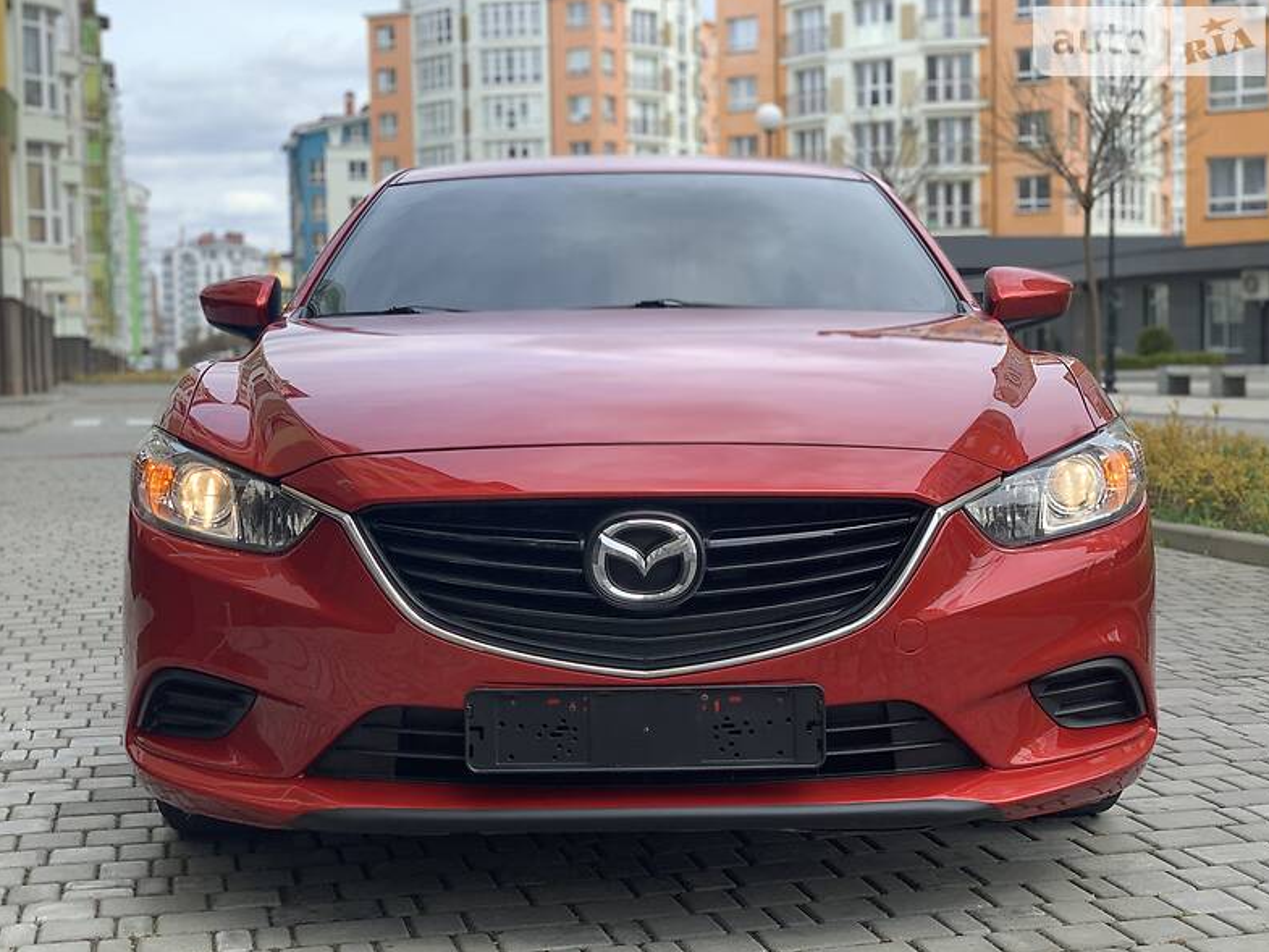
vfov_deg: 27.5
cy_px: 472
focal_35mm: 53
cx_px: 643
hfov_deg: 36.2
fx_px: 1943
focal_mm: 6
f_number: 2.4
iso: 16
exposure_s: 1/452
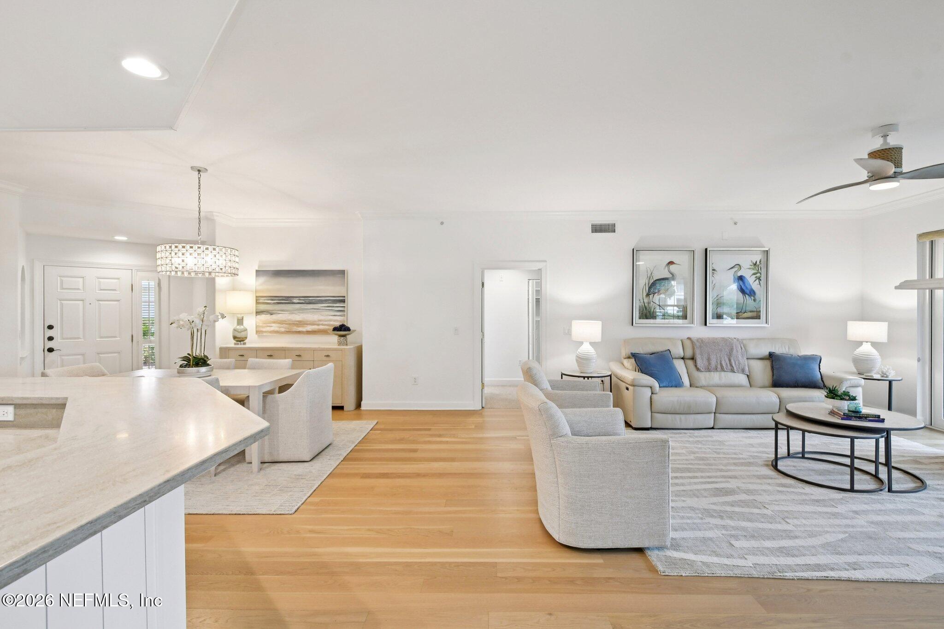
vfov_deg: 77.3
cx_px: 472
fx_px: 393
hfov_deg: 100.4
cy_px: 314
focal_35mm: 15
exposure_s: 1/8
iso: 400
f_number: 8
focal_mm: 10
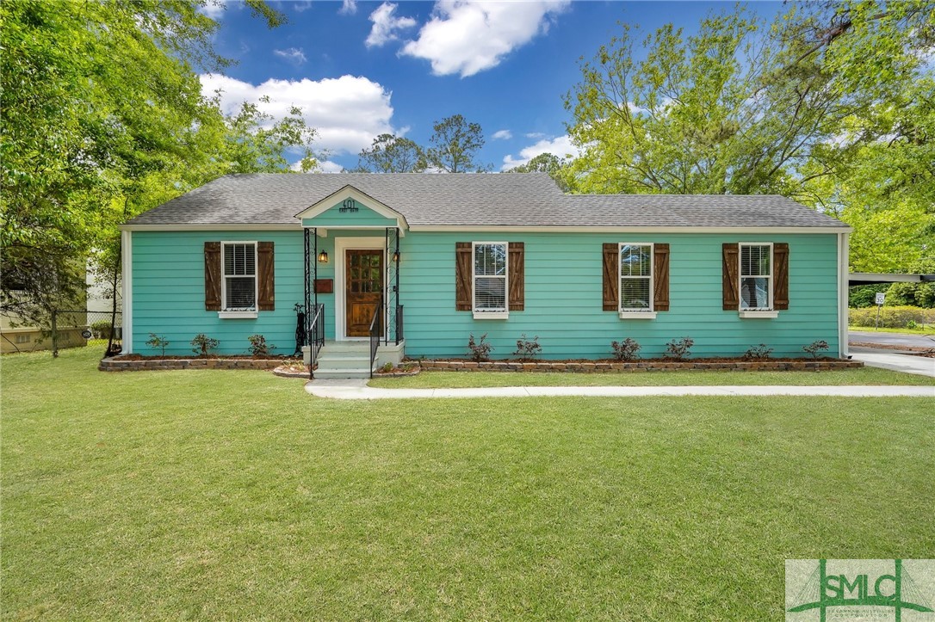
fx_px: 415
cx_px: 468
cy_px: 311
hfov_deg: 96.8
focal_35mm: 16
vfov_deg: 73.7
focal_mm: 16
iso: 320
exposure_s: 1/250
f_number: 9
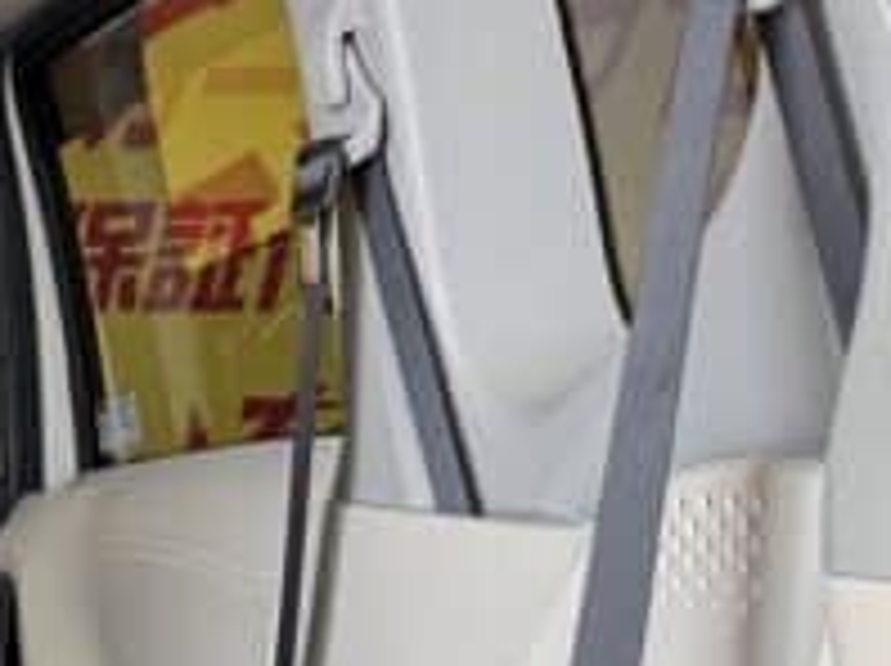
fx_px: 2494
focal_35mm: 97
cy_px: 1058
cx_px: -621
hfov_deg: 17.2
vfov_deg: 14.1
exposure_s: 1/100
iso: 200
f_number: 1.78
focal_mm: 6.76
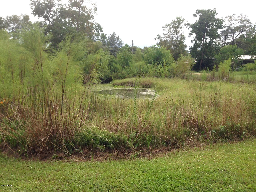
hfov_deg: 55.4
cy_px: 96
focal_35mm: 33
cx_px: 128
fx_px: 244
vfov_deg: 42.9
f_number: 2.4
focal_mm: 4.12
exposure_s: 1/553
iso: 50
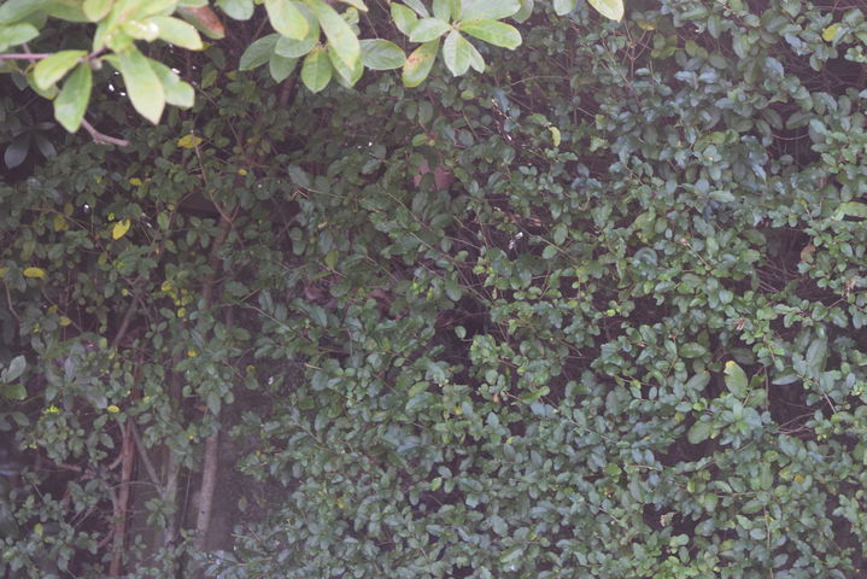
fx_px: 1988
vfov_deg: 16.6
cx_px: 434
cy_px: 290
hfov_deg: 24.6
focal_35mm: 82
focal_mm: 55
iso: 400
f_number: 5.6
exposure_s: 1/100
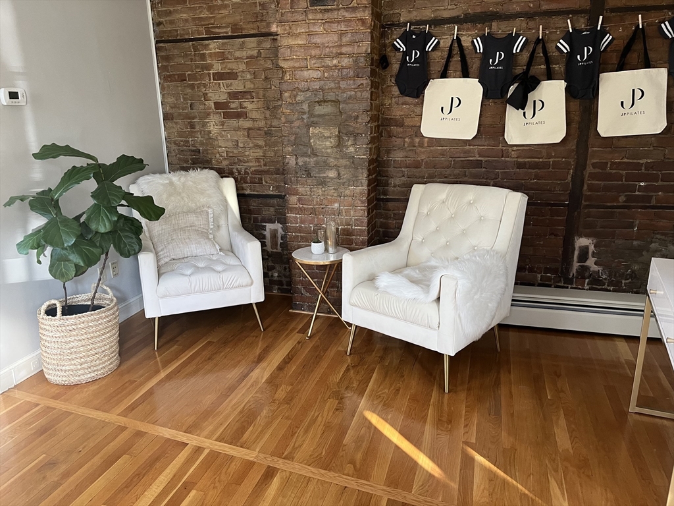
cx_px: 337
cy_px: 253
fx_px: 506
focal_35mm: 26
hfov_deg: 67.3
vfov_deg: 53.1
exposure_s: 1/60
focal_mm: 5.1
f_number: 1.6
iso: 200
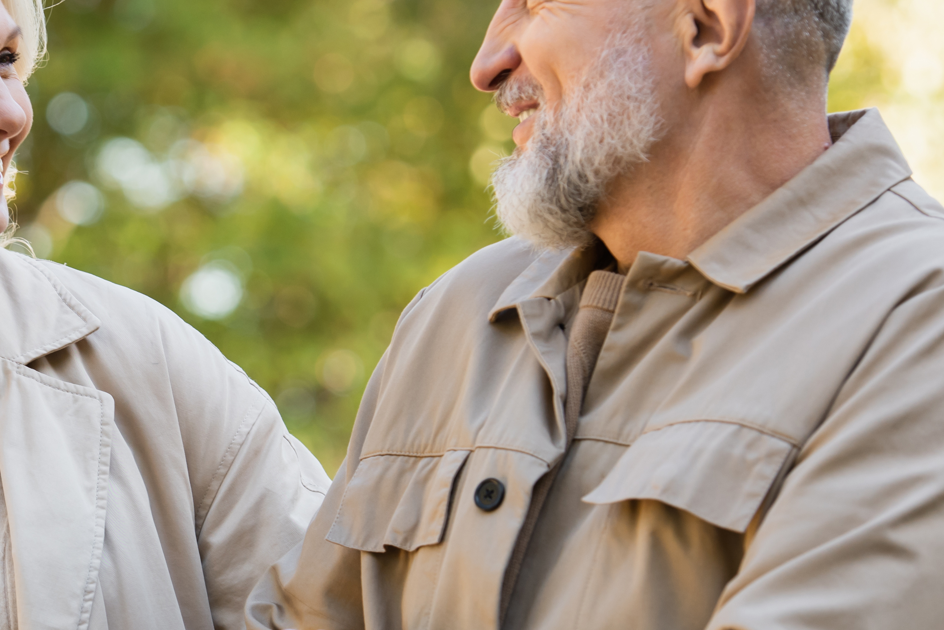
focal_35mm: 276
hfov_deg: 7.4
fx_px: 7239
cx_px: 63
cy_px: 376
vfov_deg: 5.0
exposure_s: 1/160
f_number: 4
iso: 160
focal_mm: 112
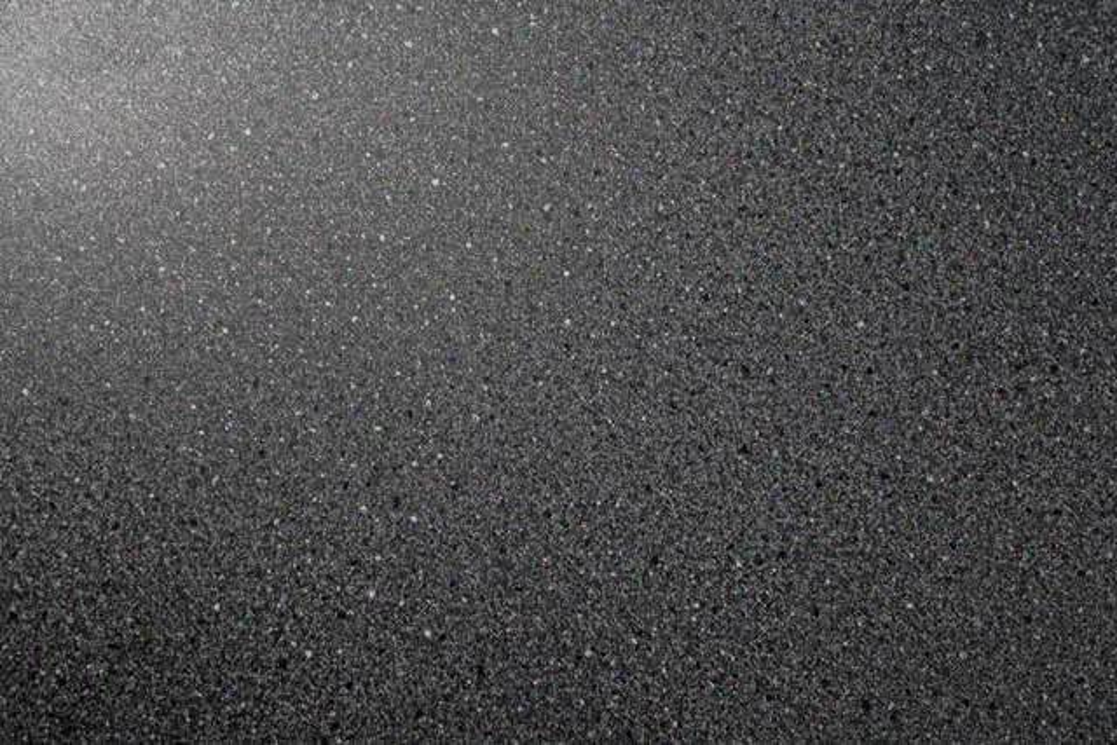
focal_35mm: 42
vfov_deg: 31.9
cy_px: 372
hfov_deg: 46.4
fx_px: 1303
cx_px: 558
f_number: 5
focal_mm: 42
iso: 400
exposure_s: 1/50
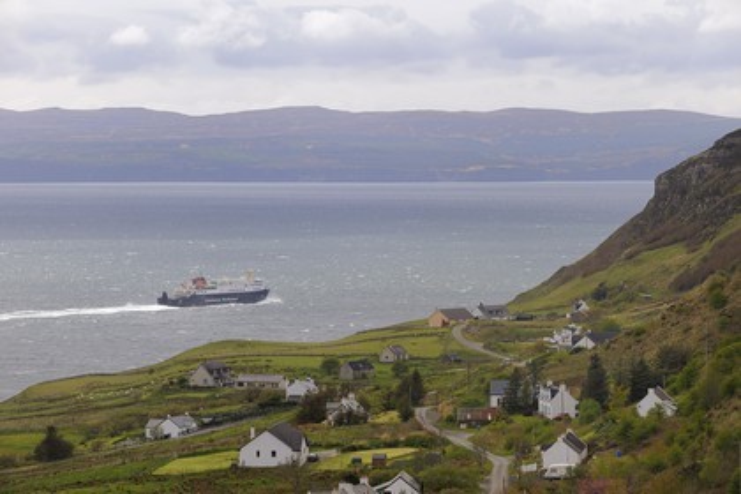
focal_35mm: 150
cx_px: 370
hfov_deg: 13.7
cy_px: 247
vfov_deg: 9.1
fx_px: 3087
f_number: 9
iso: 200
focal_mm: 150
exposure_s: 1/400
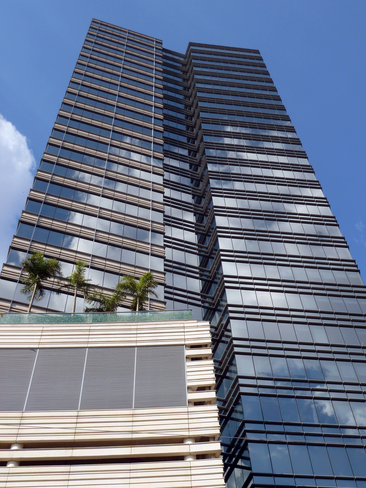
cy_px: 244
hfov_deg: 32.9
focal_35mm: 44
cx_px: 183
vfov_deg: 42.9
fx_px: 620
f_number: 3.7
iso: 80
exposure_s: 1/500
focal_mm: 7.3
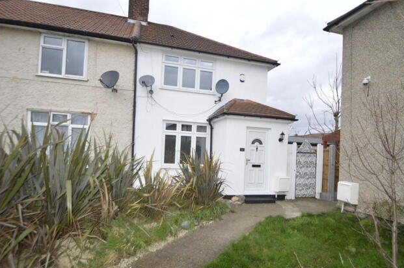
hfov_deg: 86.9
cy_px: 141
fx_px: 213
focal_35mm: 19
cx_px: 208
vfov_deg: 64.4
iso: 125
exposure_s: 1/125
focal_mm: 12
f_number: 4
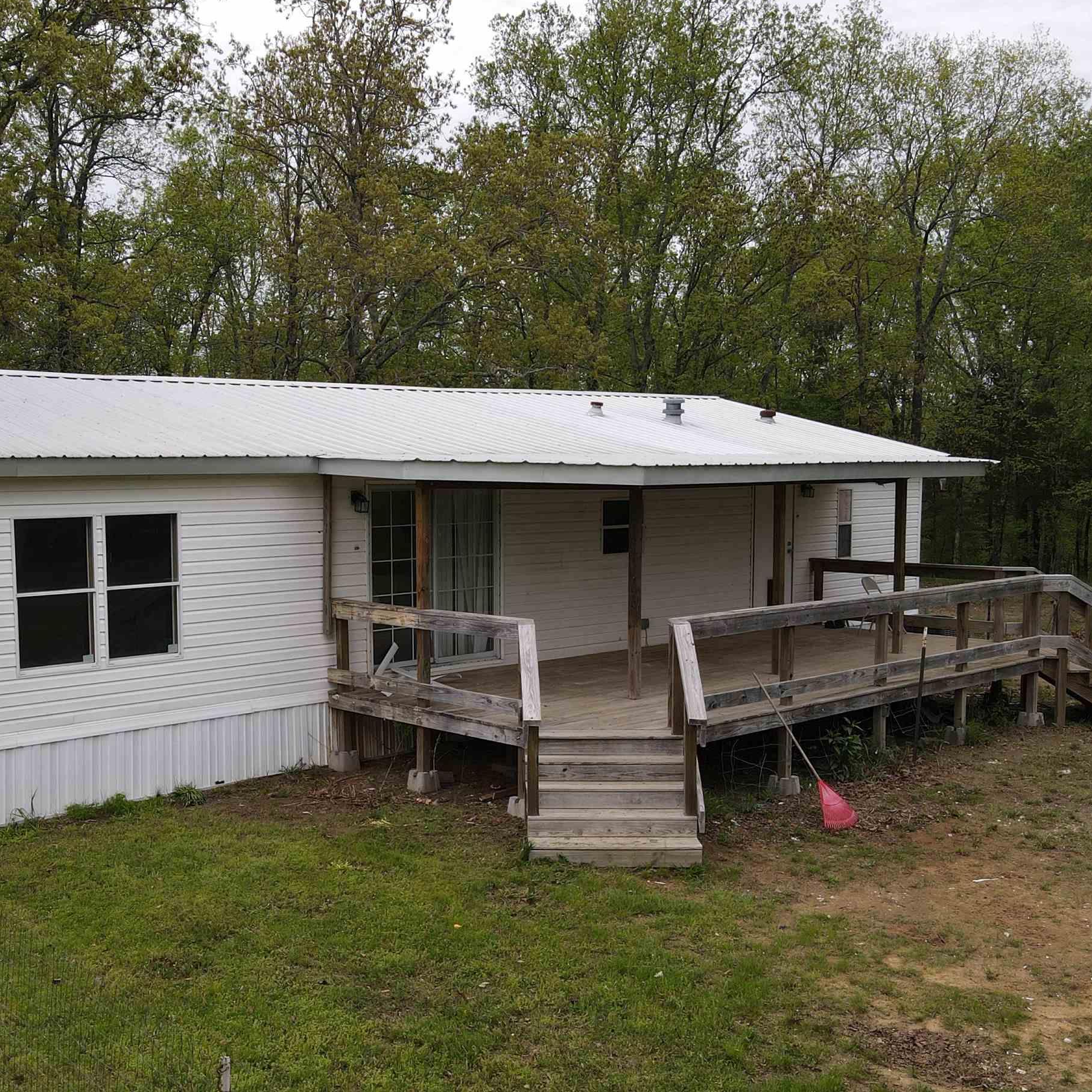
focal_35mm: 36
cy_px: 601
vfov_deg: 46.0
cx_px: 424
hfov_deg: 45.7
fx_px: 1285
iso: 100
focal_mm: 4.5
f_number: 2.8
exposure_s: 1/350
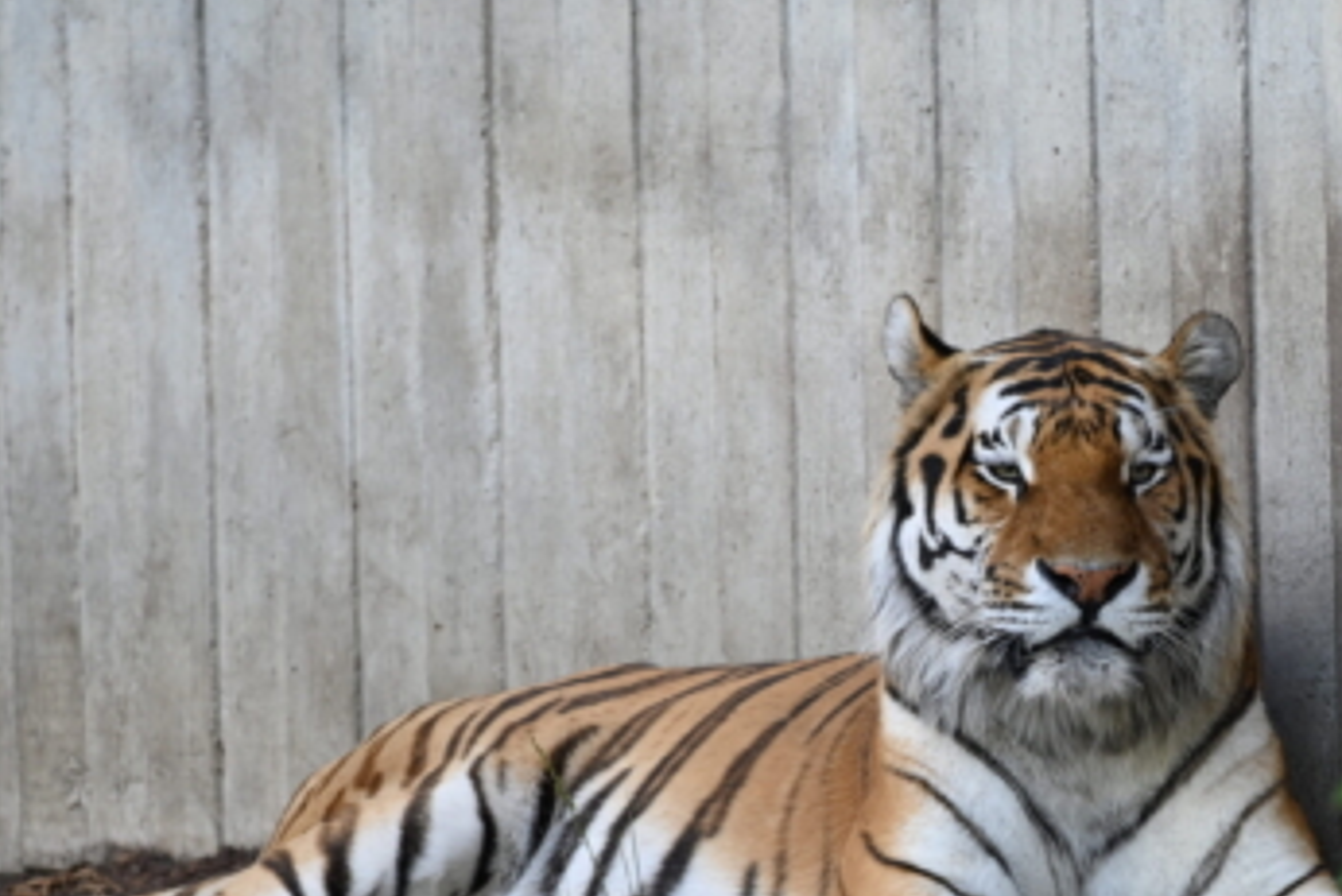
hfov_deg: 3.2
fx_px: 24239
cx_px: 904
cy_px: 603
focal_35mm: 650
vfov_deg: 2.1
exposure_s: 1/250
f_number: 5.6
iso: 500
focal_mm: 450
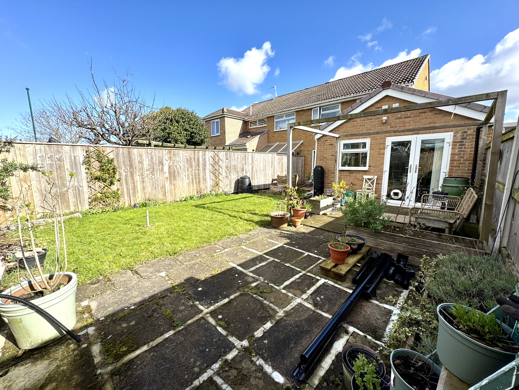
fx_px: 210
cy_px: 195
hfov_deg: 102.1
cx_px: 260
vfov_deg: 85.7
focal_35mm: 14
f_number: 2.2
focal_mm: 2.22
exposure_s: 1/1126
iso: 50
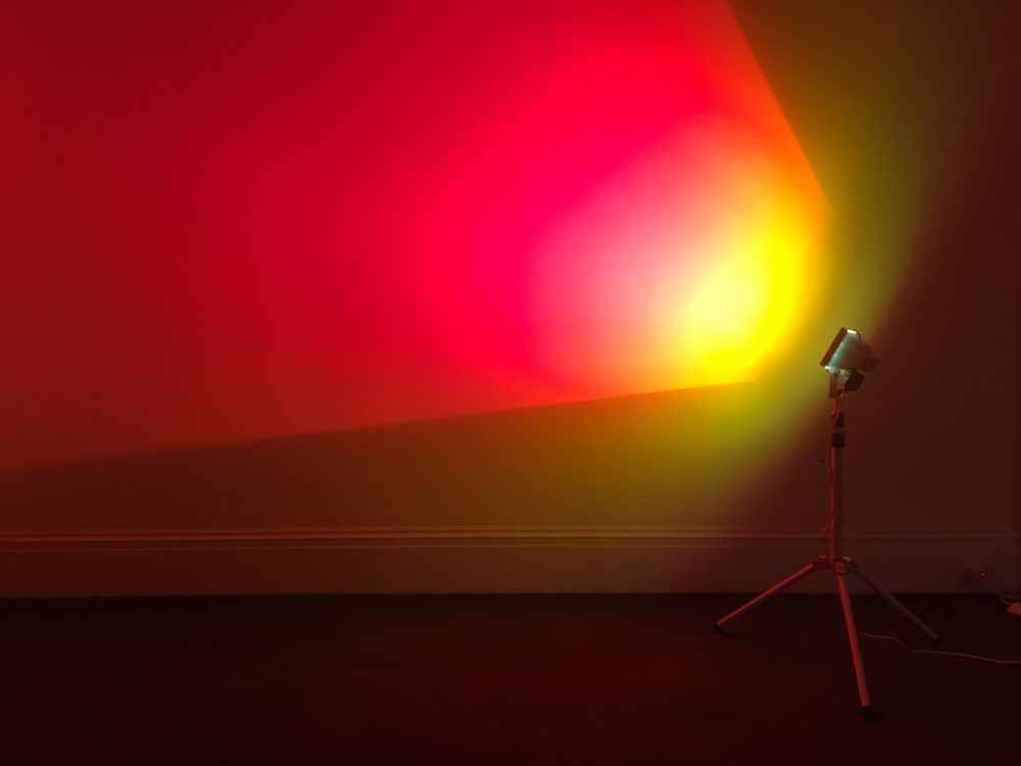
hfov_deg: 61.7
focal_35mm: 29
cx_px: 510
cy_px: 383
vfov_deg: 48.2
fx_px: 855
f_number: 2.2
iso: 64
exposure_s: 1/33
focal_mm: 4.15
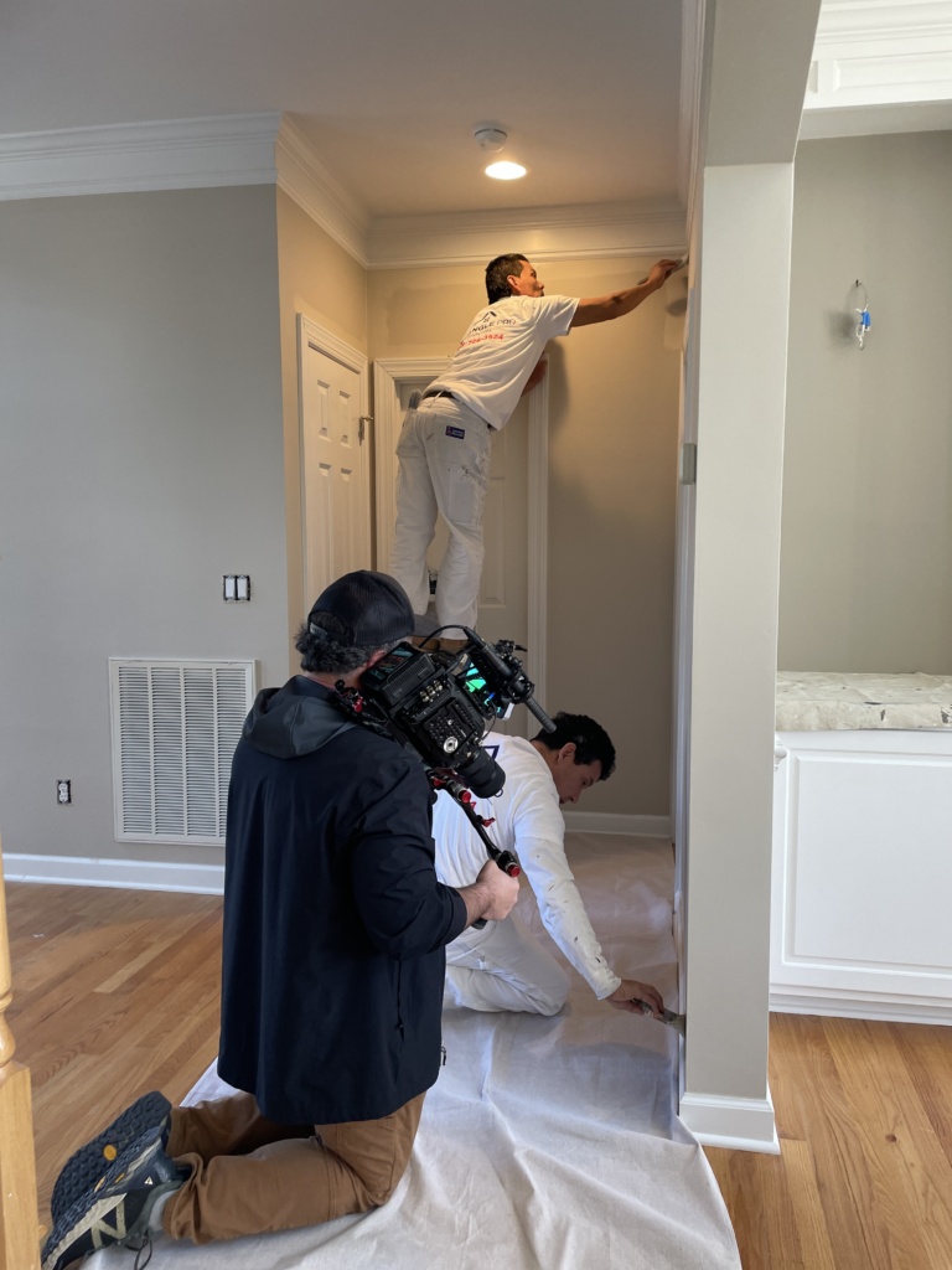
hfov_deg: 53.1
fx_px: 953
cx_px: 476
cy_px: 635
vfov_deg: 67.3
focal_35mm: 26
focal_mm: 4.2
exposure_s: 1/60
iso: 80
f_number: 1.6
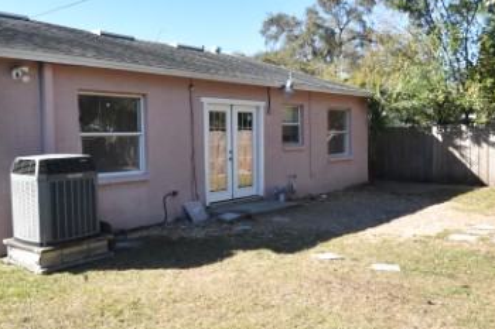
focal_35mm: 36
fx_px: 488
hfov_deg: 53.5
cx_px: 206
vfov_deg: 37.3
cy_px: 169
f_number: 3.5
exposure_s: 1/3000
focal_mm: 11.5
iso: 800
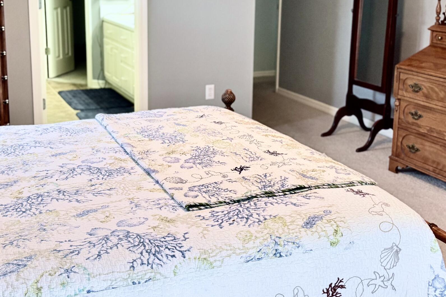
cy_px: 85
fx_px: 632
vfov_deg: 26.2
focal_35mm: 51
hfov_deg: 38.8
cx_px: 192
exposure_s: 1/60
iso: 160
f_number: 1.6
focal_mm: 5.96
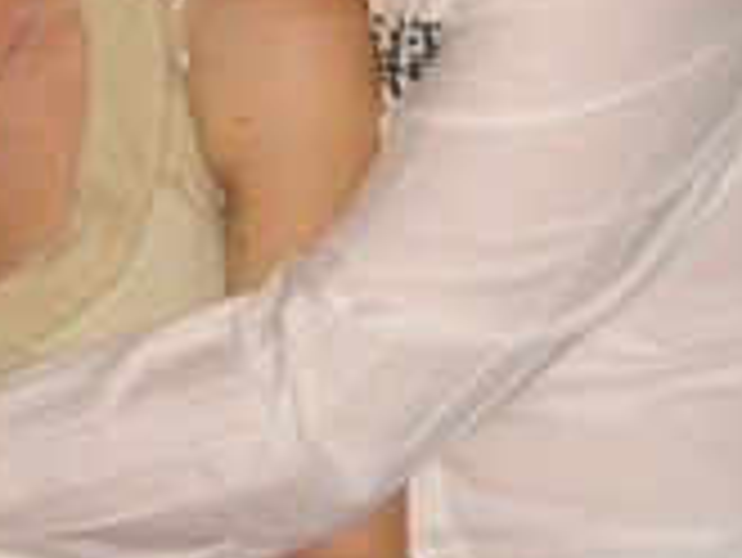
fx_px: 2960
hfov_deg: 14.2
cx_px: 207
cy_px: 122
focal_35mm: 138
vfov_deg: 10.7
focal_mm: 7.9
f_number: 2.8
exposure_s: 1/60
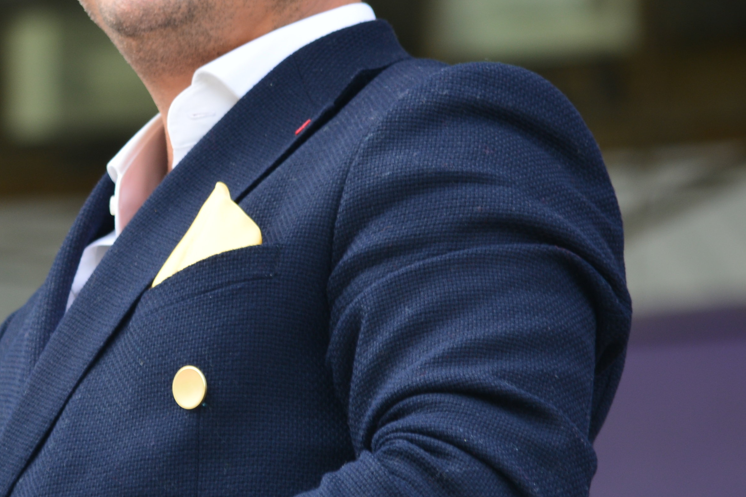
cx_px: 106
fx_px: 13060
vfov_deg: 2.2
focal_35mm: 630
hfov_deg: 3.3
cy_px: 303
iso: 100
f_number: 5.3
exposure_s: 1/60
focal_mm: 165
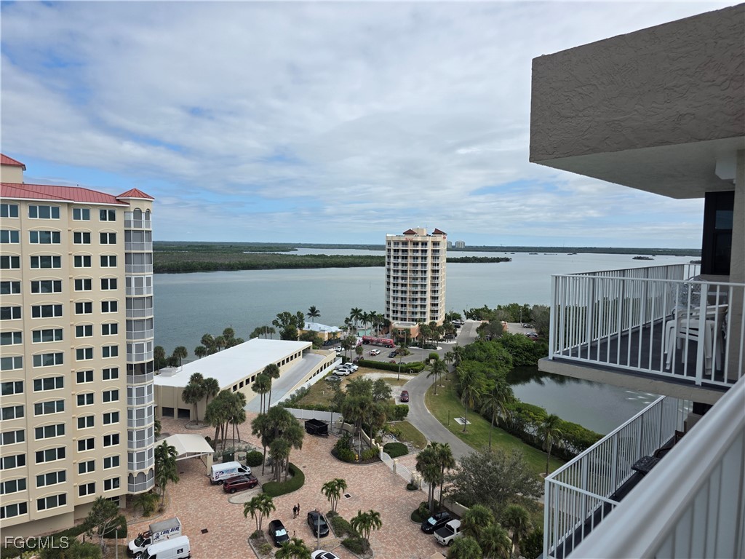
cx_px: 372
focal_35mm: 23
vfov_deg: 58.9
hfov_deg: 73.9
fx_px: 495
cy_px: 280
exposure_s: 1/7626
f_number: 1.7
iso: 80
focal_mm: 6.3
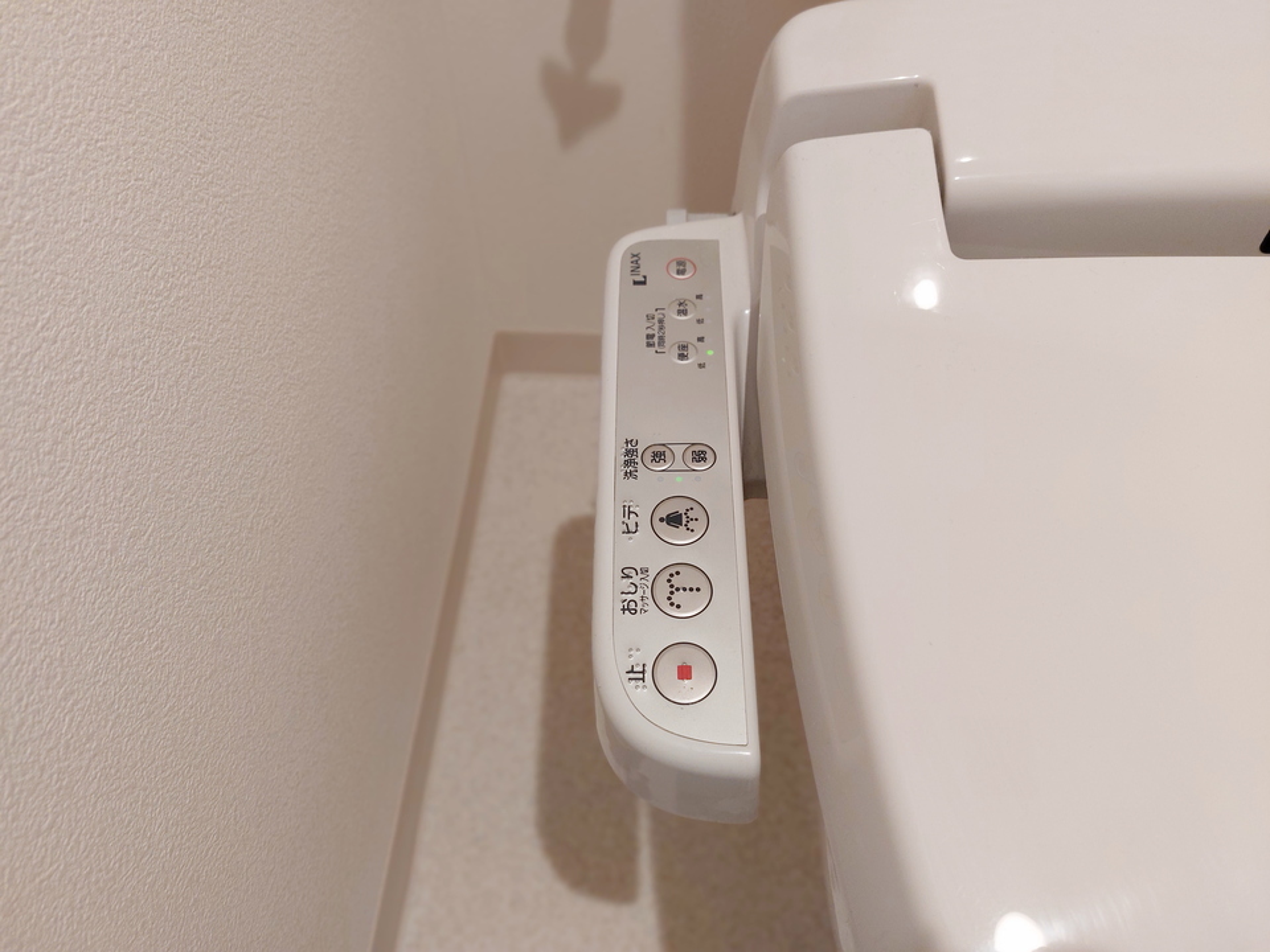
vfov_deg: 56.8
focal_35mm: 24
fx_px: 881
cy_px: 476
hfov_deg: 71.6
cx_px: 635
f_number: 1.8
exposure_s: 1/24
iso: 80
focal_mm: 5.23
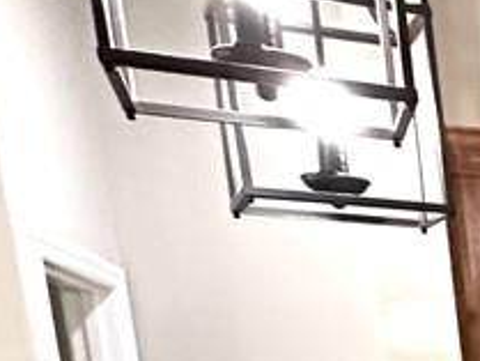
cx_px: 1348
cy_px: 761
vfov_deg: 12.0
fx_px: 1485
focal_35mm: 107
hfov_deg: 11.9
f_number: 2.2
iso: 320
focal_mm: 2.22
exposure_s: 1/60
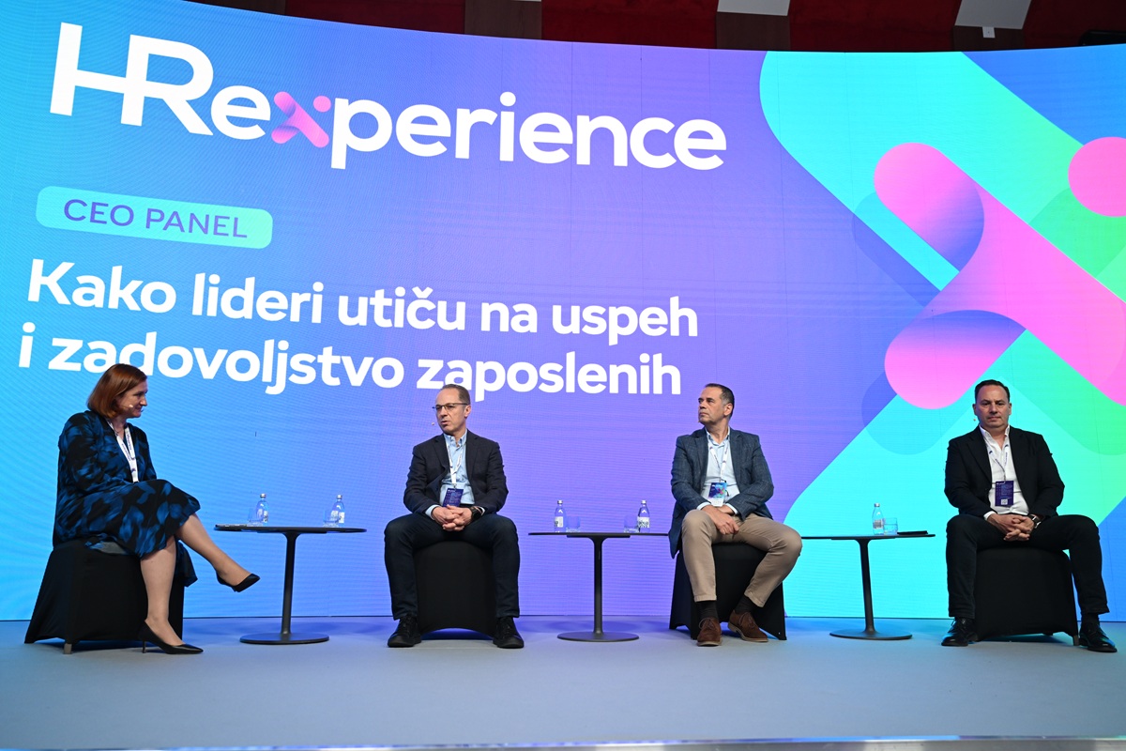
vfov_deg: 45.7
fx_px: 891
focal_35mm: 28
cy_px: 376
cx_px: 563
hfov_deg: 64.6
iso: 800
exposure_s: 1/100
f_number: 2.8
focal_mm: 28.5
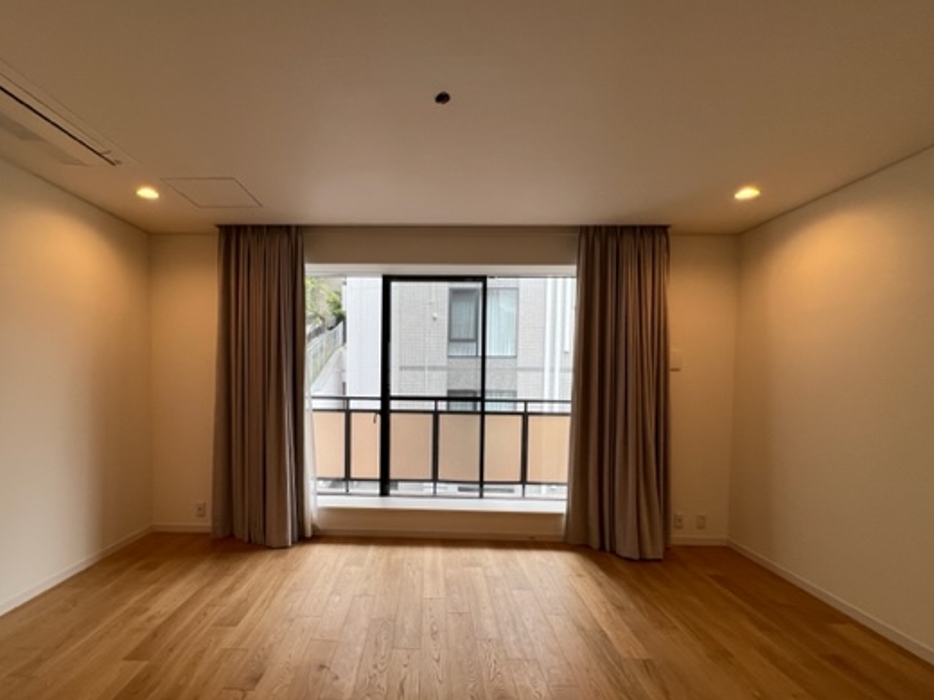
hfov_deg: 94.2
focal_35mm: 16
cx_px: 419
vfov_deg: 77.6
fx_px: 432
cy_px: 400
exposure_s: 1/99
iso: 50
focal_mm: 1.57
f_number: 1.8
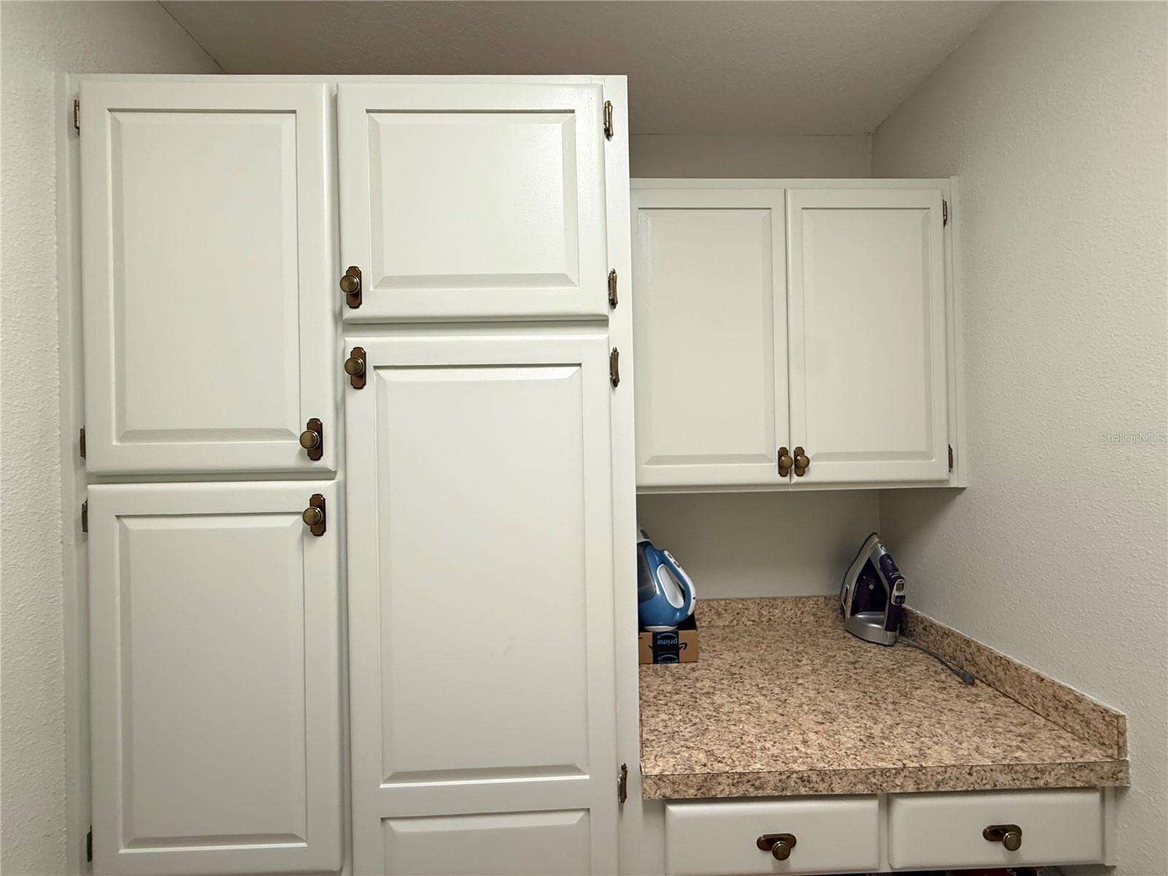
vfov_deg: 85.7
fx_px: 472
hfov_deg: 102.1
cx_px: 584
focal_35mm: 14
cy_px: 438
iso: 200
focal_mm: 2.22
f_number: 2.2
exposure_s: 1/60
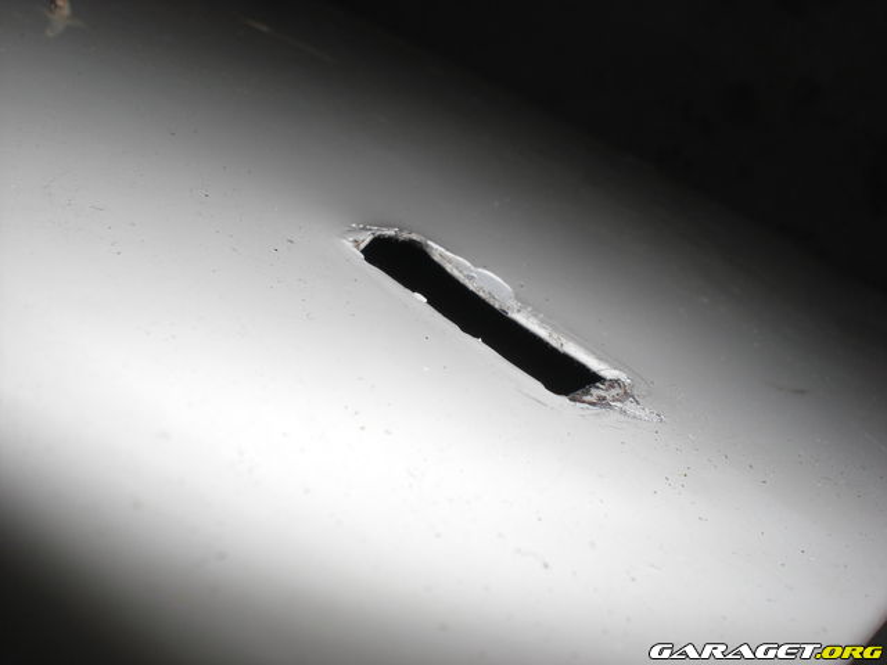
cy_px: 332
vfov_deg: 37.7
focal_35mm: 38
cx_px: 444
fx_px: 974
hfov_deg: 49.0
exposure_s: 1/60
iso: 64
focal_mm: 6.3
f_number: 5.6
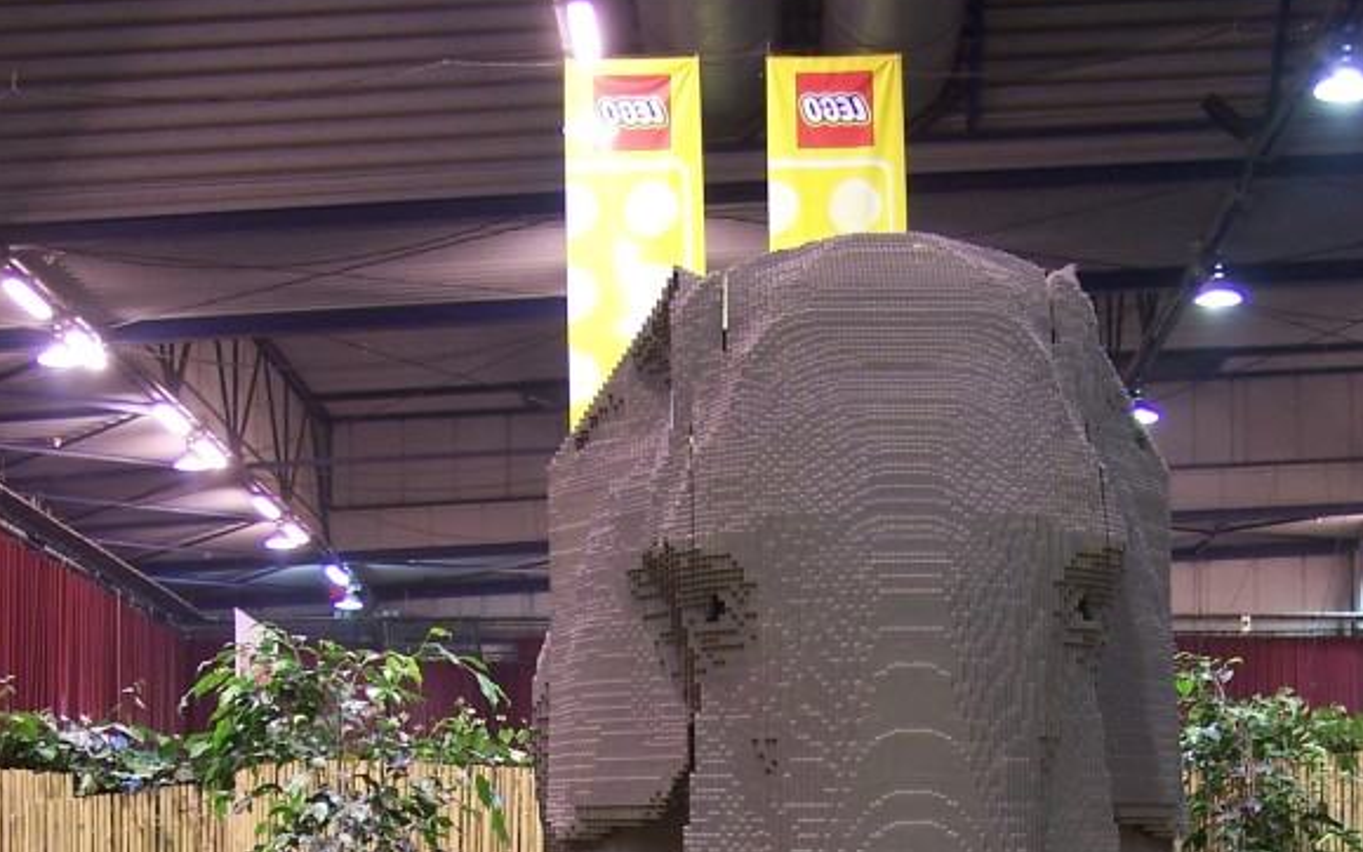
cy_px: 984
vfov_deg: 16.7
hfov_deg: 27.5
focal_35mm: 75
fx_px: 2786
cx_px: 669
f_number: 2.8
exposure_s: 1/2
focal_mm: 6.7
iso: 80
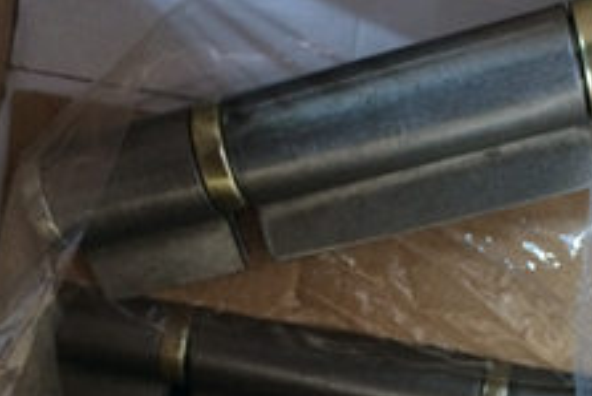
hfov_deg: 28.7
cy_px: 347
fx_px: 1152
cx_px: 361
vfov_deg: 19.2
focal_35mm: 70
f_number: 2.2
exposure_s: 1/30
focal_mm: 4.12
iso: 320
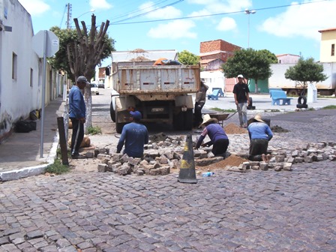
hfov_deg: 44.8
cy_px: 126
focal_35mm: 42
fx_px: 408
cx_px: 168
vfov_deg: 34.3
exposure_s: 1/640
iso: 64
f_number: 3.6
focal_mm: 7.8
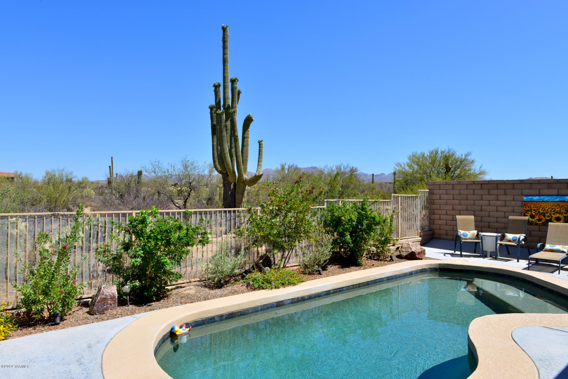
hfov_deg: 73.7
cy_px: 190
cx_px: 284
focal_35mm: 24
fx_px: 379
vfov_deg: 53.2
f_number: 13
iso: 250
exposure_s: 1/250
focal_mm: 24
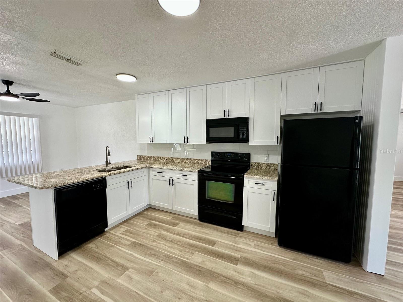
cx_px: 202
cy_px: 151
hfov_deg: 102.1
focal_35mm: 14
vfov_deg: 85.7
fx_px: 163
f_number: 2.2
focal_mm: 2.22
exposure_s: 1/120
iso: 160
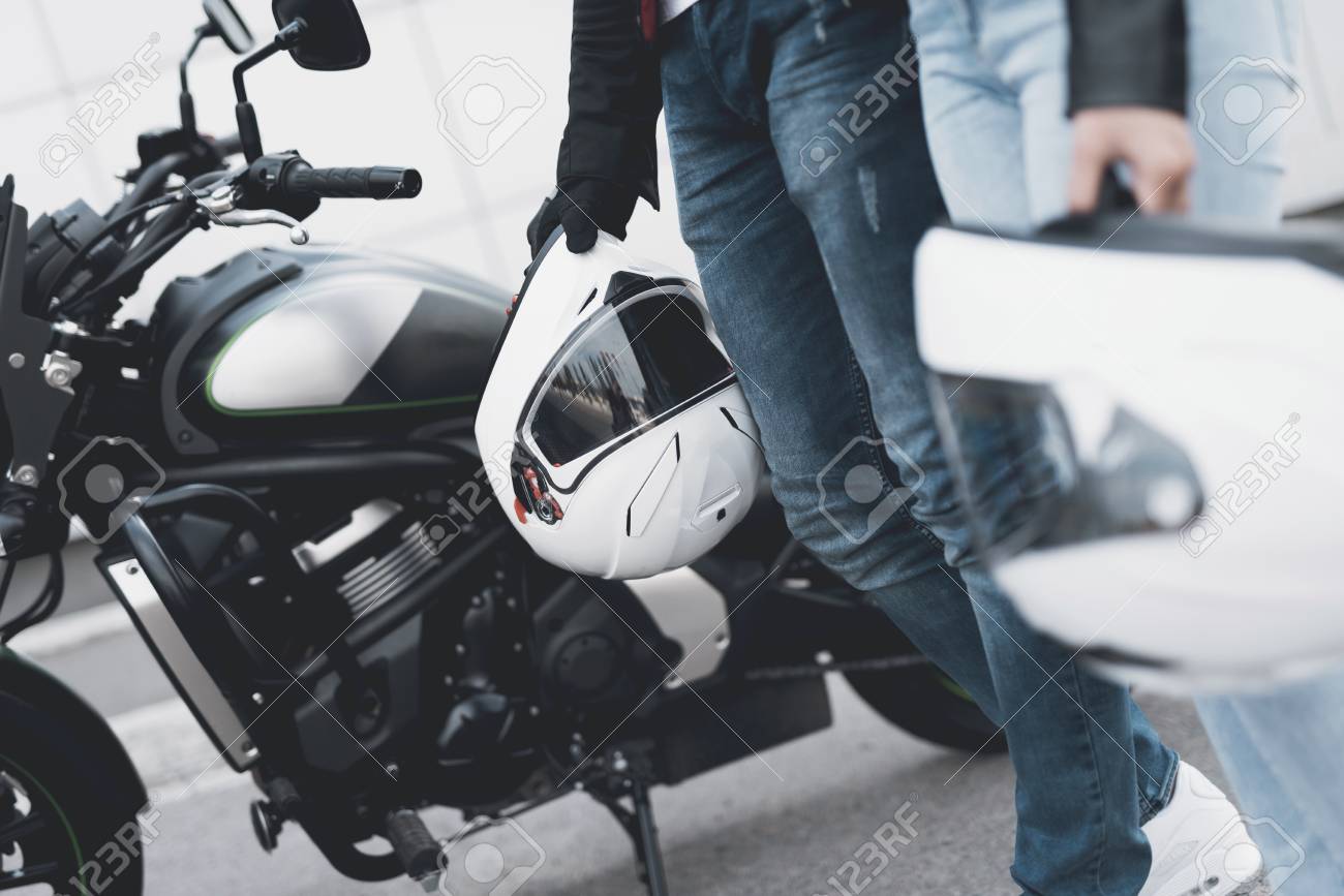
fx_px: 1867
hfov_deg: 39.6
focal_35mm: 50
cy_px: 448
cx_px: 672
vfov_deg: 27.0
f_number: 1.8
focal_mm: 50
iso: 250
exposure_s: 1/1250
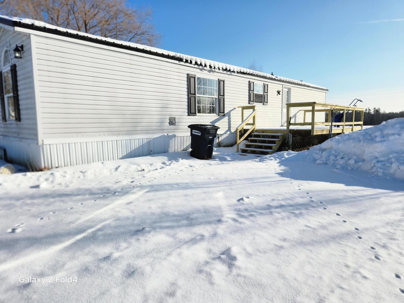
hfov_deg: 73.9
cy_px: 152
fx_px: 268
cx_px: 202
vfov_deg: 58.9
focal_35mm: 23
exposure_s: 1/2897
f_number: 1.8
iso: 20
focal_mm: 5.4
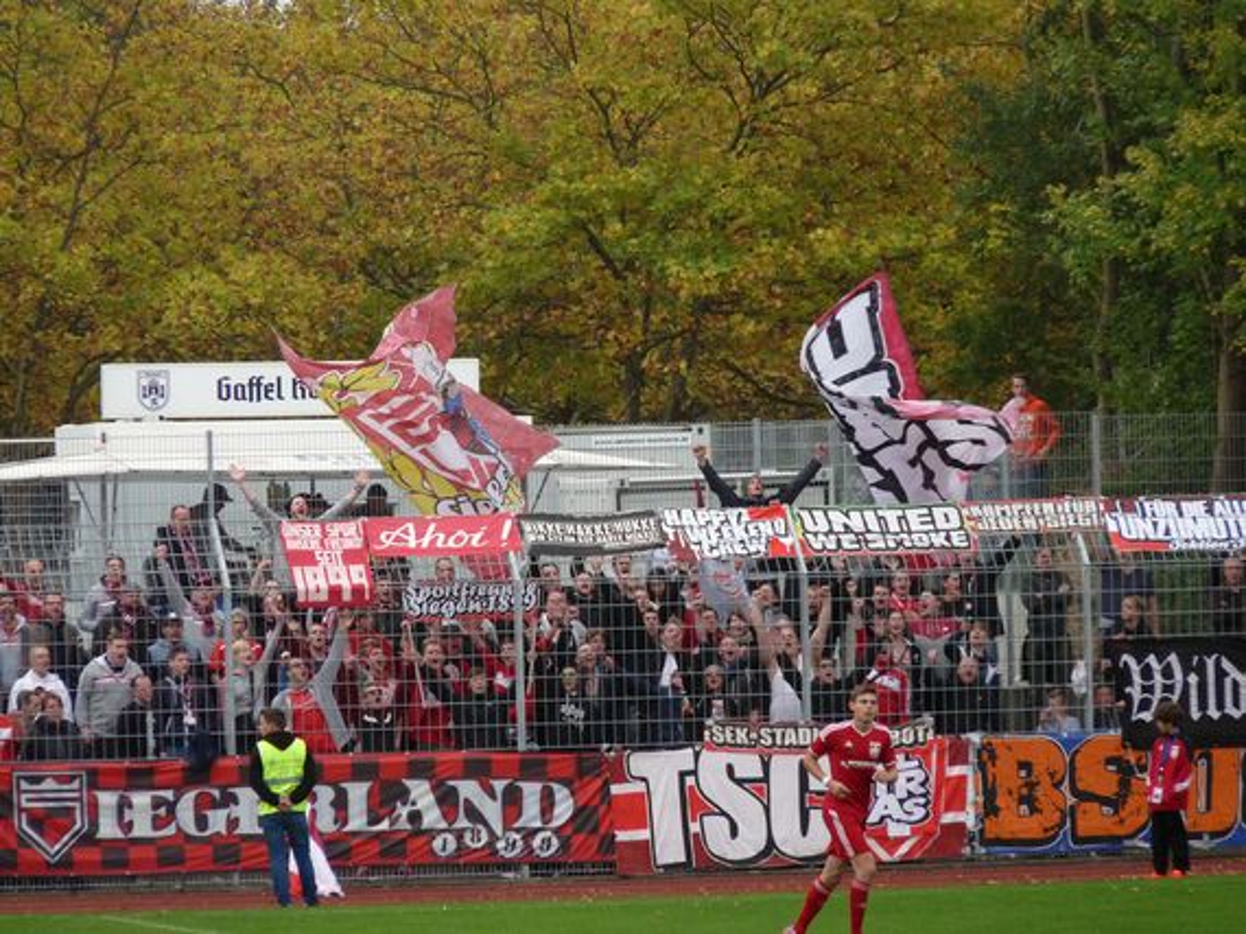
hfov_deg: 6.1
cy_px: 467
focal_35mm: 324
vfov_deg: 4.6
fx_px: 11657
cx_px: 623
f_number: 3.7
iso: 250
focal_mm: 57.6
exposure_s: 1/500
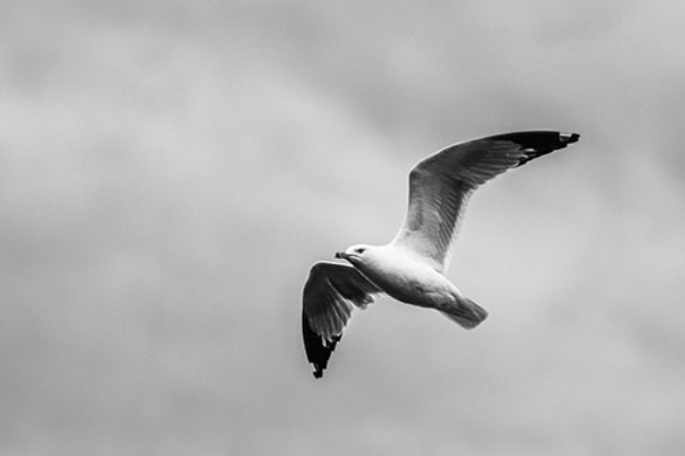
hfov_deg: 3.4
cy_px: 228
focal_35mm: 600
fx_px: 11412
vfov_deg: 2.3
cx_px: 342
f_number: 11
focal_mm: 600
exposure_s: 1/2000
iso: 2500
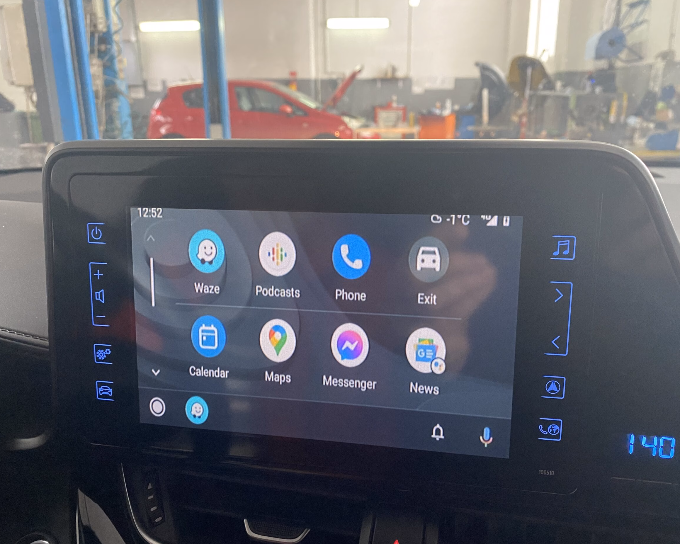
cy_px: 278
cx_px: 348
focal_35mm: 28
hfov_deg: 62.2
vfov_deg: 51.5
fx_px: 564
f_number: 1.8
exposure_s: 1/48
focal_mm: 4.25
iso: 500
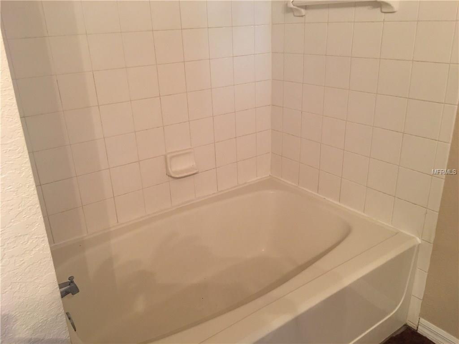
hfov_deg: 61.7
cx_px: 230
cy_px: 172
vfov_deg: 48.2
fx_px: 385
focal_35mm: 29
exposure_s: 1/10
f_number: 2.2
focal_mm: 4.15
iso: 80
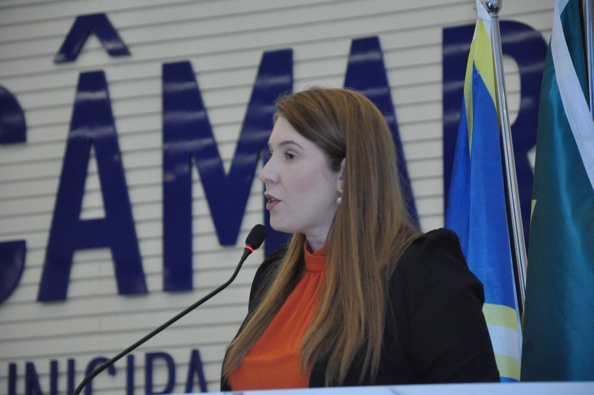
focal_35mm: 158
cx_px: 297
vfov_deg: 8.7
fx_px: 2596
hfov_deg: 13.1
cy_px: 198
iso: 3200
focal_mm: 105
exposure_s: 1/160
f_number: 5.6
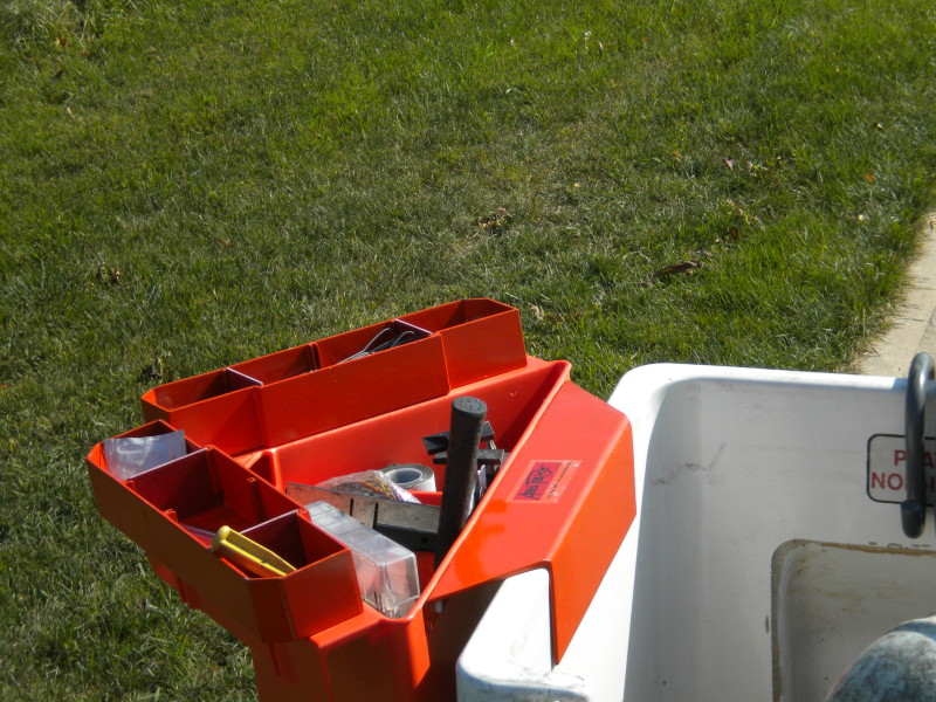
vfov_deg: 14.1
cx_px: 468
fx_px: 2839
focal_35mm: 105
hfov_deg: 18.7
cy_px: 351
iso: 109
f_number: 5.9
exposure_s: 1/346
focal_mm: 18.9
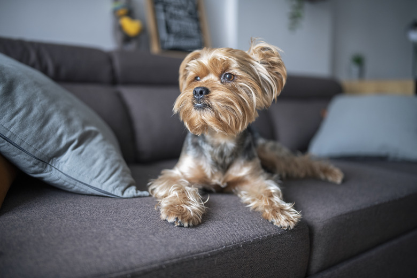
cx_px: 208
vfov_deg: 37.9
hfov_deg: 54.4
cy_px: 139
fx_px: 405
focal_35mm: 35
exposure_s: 1/160
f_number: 1.4
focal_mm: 35
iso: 1250
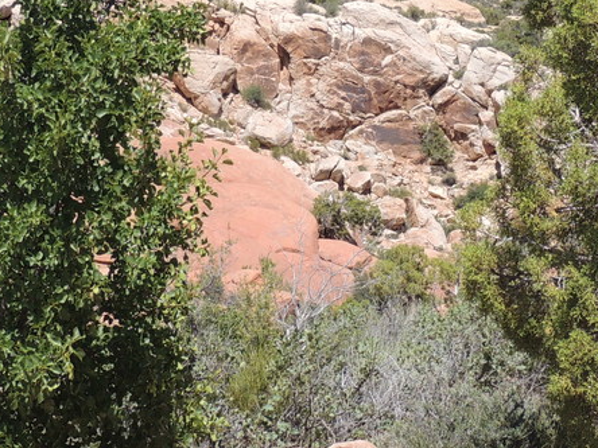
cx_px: 369
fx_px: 1745
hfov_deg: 19.4
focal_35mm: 101
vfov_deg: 14.6
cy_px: 211
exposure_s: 1/1000
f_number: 3.3
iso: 100
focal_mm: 6.2
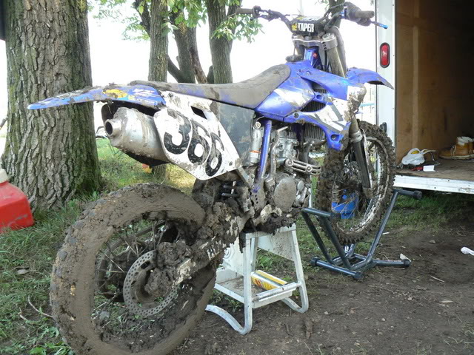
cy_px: 178
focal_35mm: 36
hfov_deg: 51.4
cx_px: 237
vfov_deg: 39.7
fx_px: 493
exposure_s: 1/125
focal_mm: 6
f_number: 2.8
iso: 200
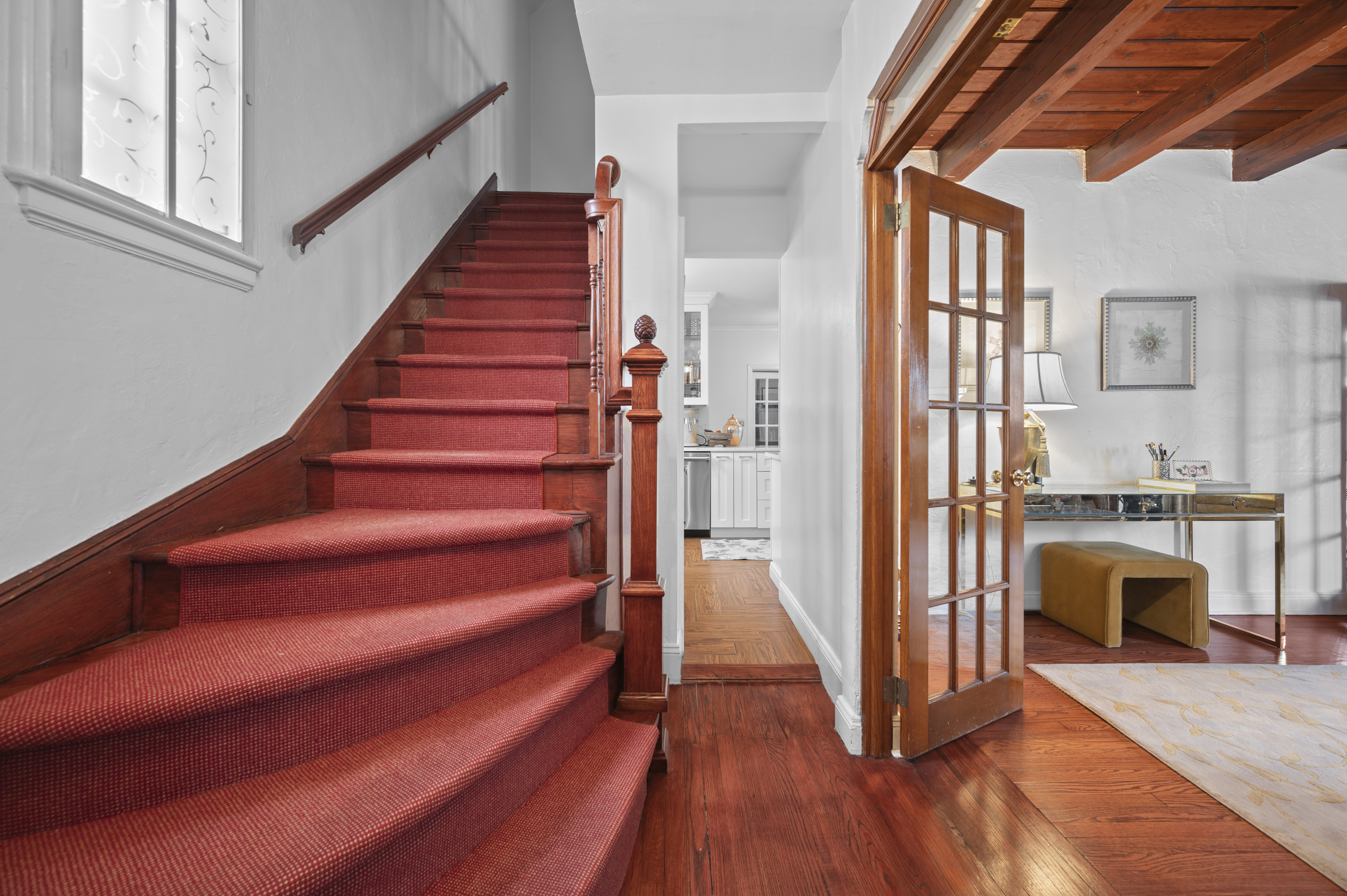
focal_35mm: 14
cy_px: 448
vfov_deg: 81.1
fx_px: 523
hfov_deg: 104.3
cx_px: 674
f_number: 7.1
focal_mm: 14
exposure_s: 2.5
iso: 200
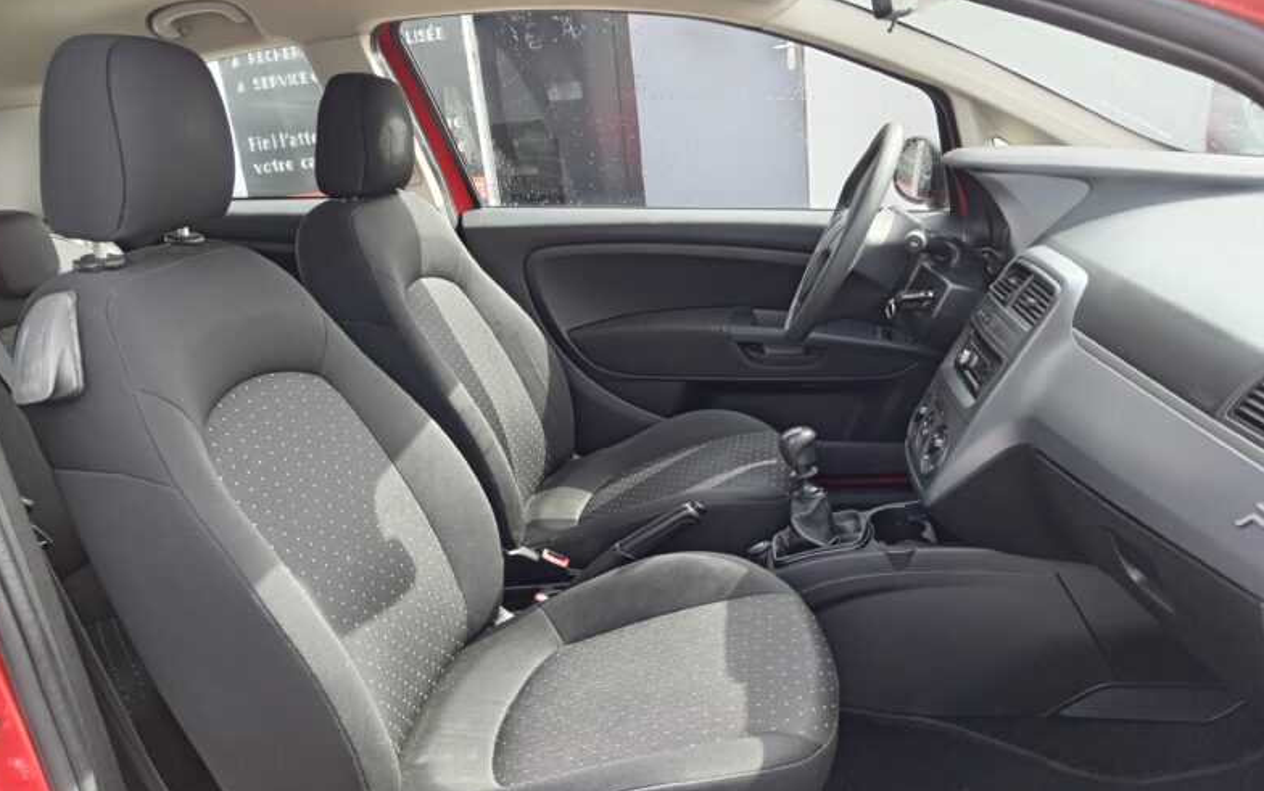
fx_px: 930
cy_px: 467
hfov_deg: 68.4
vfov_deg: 45.8
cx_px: 622
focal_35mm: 27
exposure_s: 1/50
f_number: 1.8
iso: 112
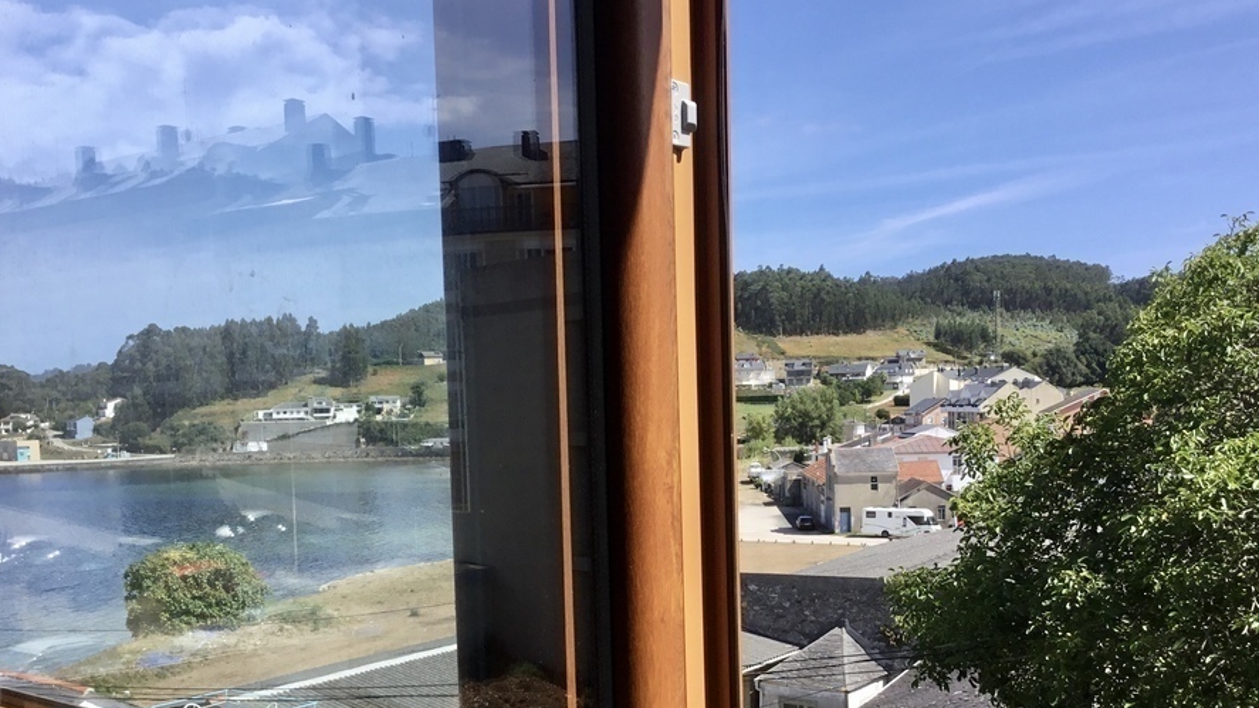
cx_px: 573
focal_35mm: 39
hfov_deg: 51.5
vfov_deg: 30.1
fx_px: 1302
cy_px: 495
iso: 25
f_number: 2.4
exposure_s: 1/895
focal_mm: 3.3
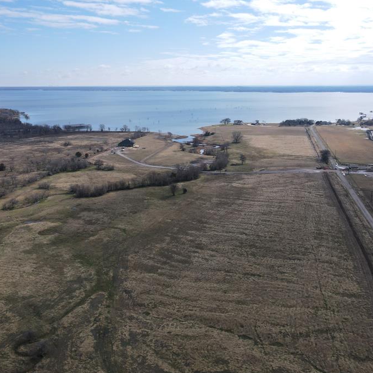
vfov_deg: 51.1
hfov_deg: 51.1
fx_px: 390
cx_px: 181
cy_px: 175
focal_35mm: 32
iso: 100
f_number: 2.8
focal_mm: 4.5
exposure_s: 1/1000
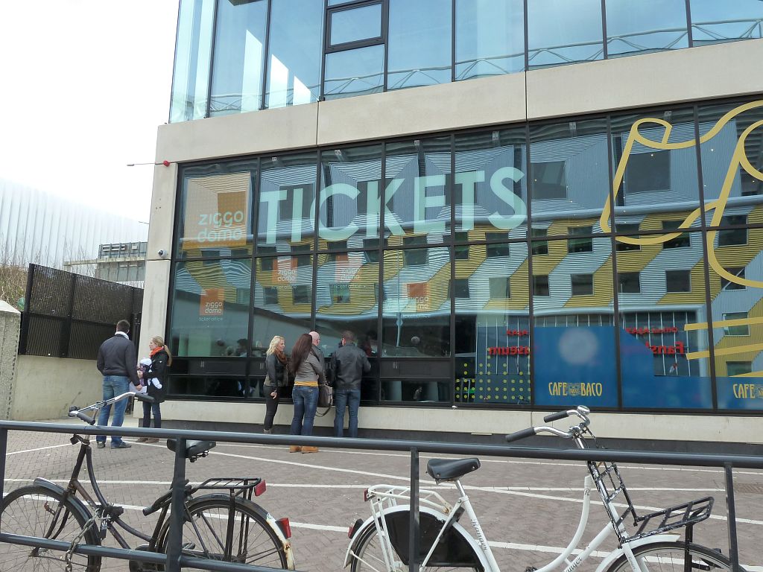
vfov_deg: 48.2
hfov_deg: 61.7
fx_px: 639
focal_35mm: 29
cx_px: 382
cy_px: 286
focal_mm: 4.7
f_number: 4
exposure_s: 1/160
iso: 125
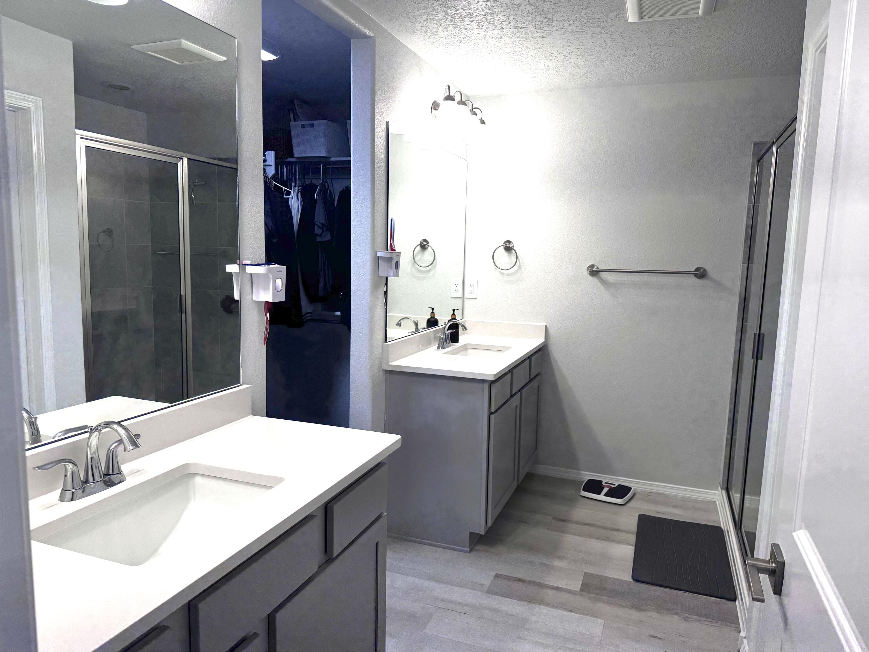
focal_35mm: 24
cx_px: 434
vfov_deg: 56.8
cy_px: 326
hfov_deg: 71.6
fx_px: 602
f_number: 1.78
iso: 80
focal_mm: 6.76
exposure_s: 1/358
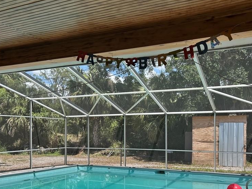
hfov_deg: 51.3
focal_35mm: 36
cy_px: 126
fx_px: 262
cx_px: 138
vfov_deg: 39.2
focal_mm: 5.7
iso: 50
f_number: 1.5
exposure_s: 1/2008
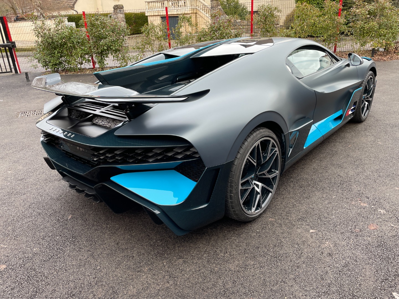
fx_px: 300
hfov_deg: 67.3
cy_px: 150
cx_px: 200
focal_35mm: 26
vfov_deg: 53.1
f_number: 1.6
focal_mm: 4.2
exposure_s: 1/315
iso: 32
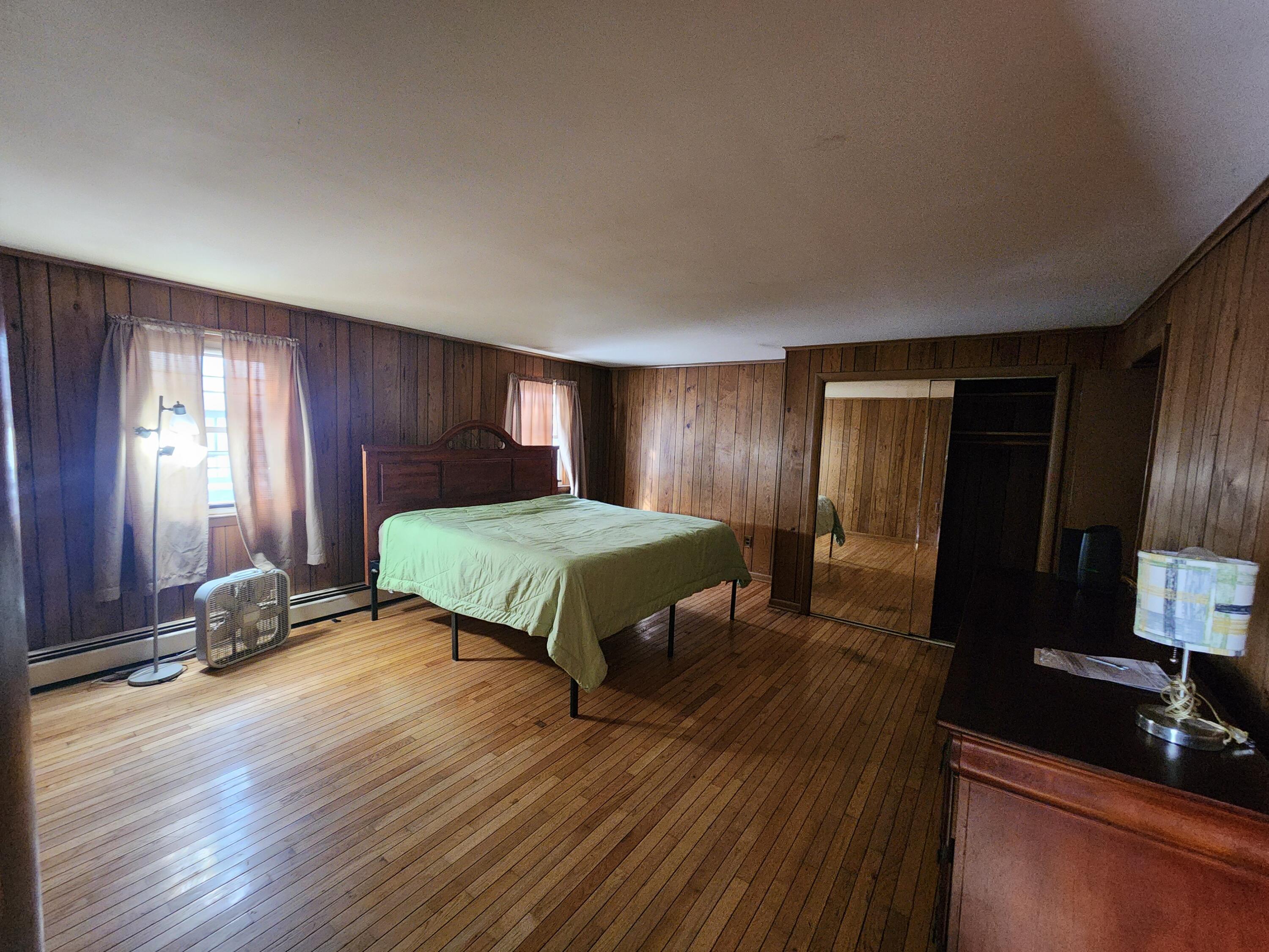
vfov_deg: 89.9
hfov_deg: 106.2
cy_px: 476
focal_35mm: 13
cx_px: 634
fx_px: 477
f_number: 2.2
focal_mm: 2.2
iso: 640
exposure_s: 1/30
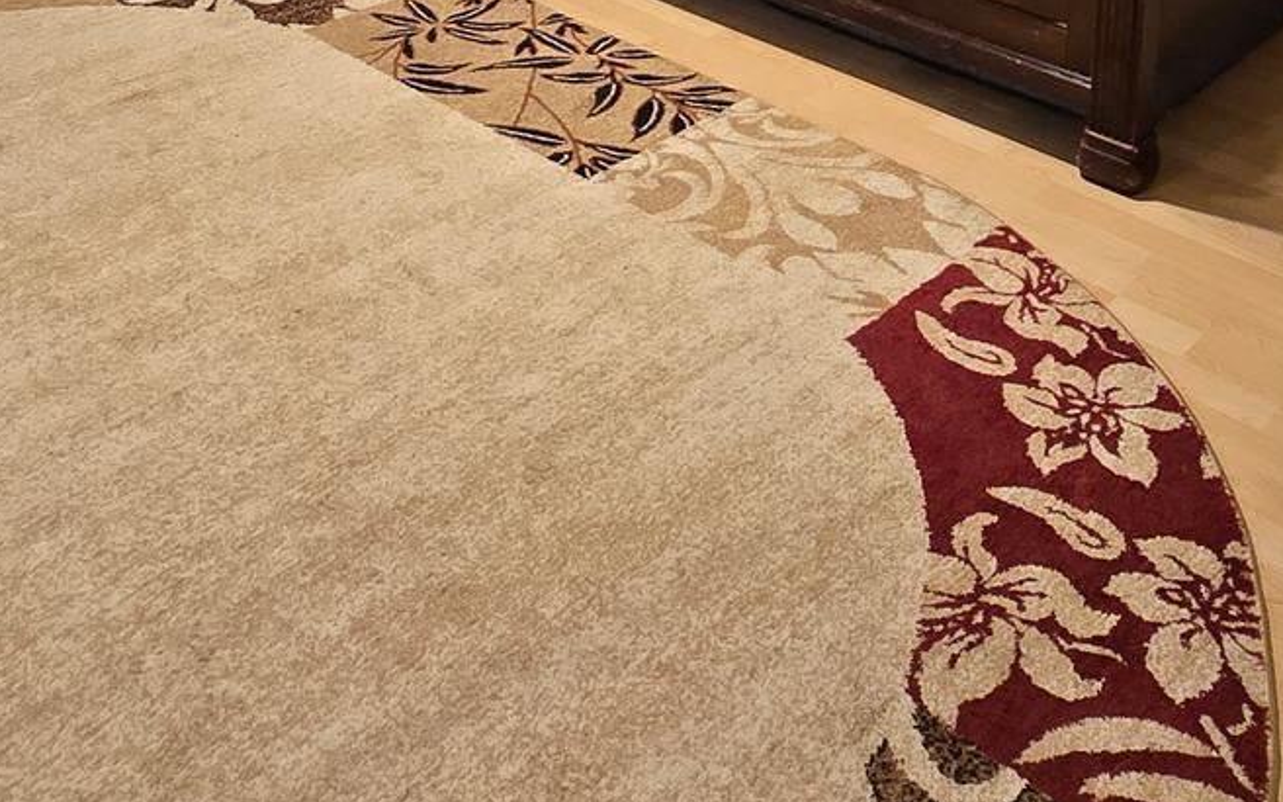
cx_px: 835
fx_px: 1504
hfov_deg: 45.6
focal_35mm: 43
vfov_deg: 24.0
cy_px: -379
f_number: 2.2
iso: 160
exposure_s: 1/60.2
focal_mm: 2.2
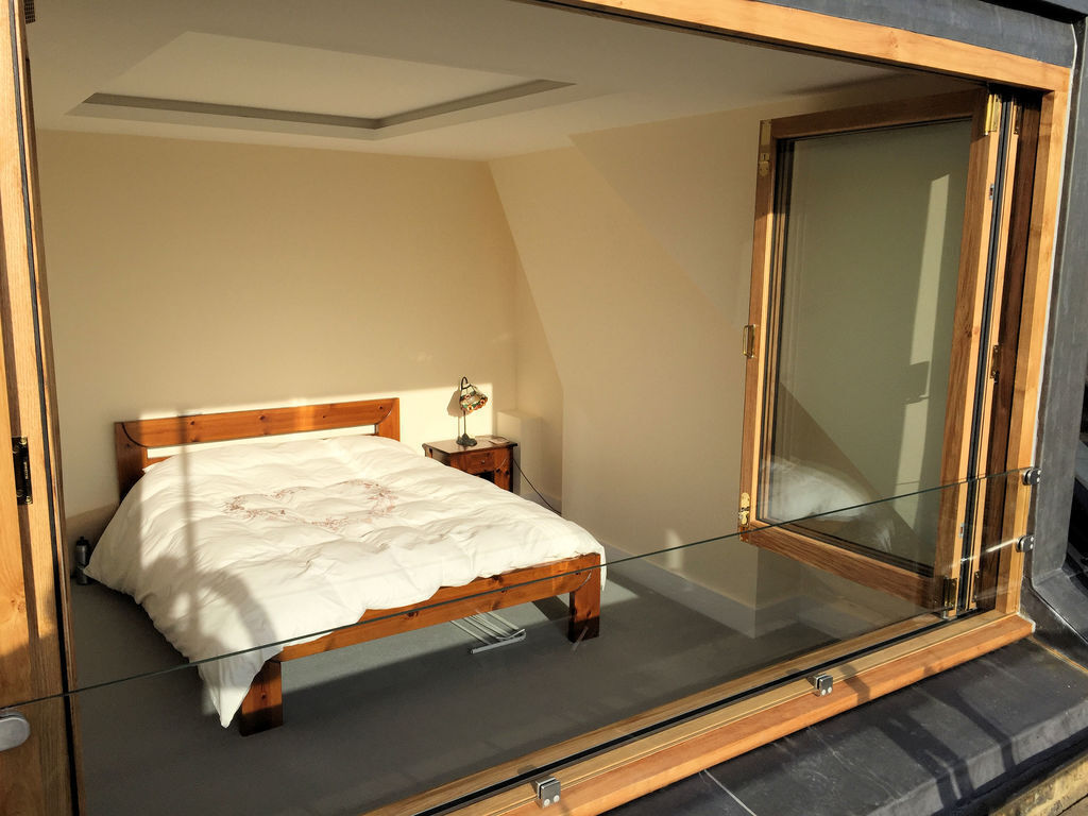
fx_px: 911
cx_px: 544
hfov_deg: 61.7
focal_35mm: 29
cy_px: 408
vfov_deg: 48.2
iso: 32
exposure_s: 1/2326
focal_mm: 4.15
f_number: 2.2
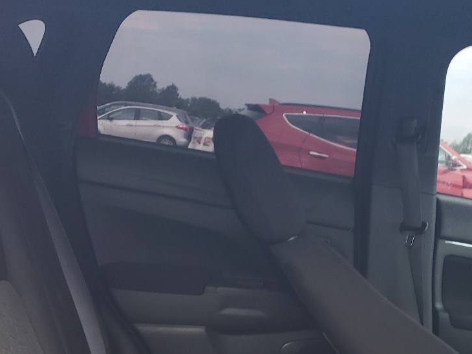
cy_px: 348
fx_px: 777
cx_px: 301
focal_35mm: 57
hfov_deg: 33.6
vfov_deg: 24.6
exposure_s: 1/120
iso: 80
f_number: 1.5
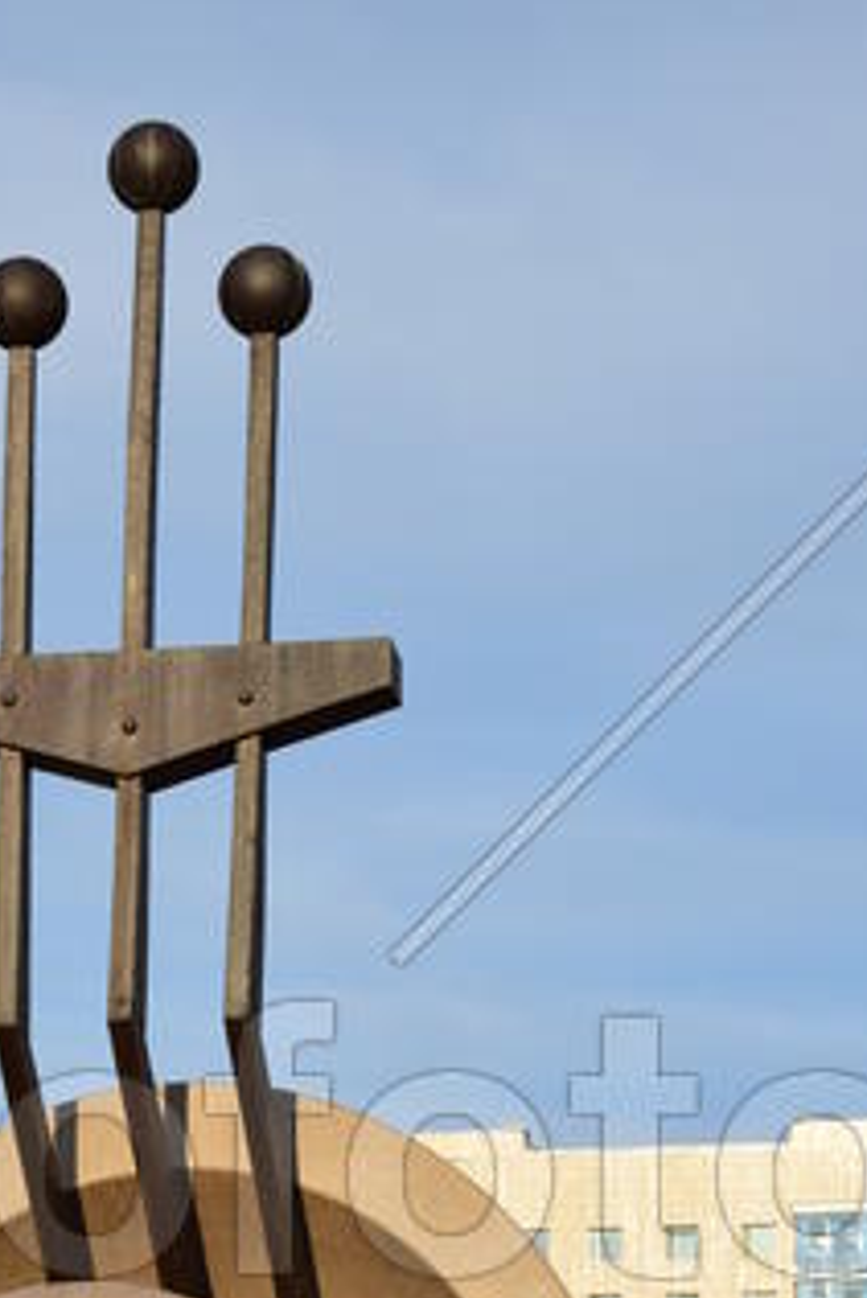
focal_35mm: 110
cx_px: 179
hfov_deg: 12.4
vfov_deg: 18.3
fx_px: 3969
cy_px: 1175
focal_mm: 40
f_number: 9
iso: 100
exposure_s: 1/160
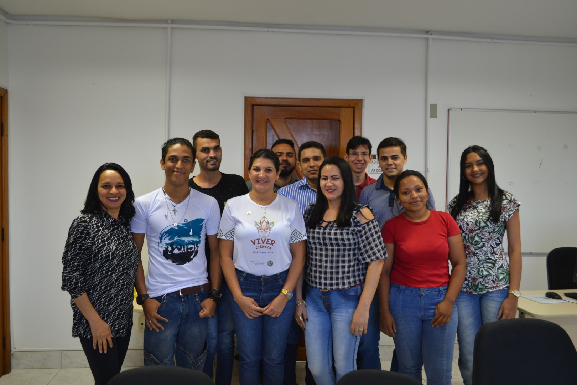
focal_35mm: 30
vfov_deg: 43.6
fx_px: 481
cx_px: 288
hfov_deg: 61.9
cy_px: 192
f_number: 3.8
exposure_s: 1/25
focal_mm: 20
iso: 400
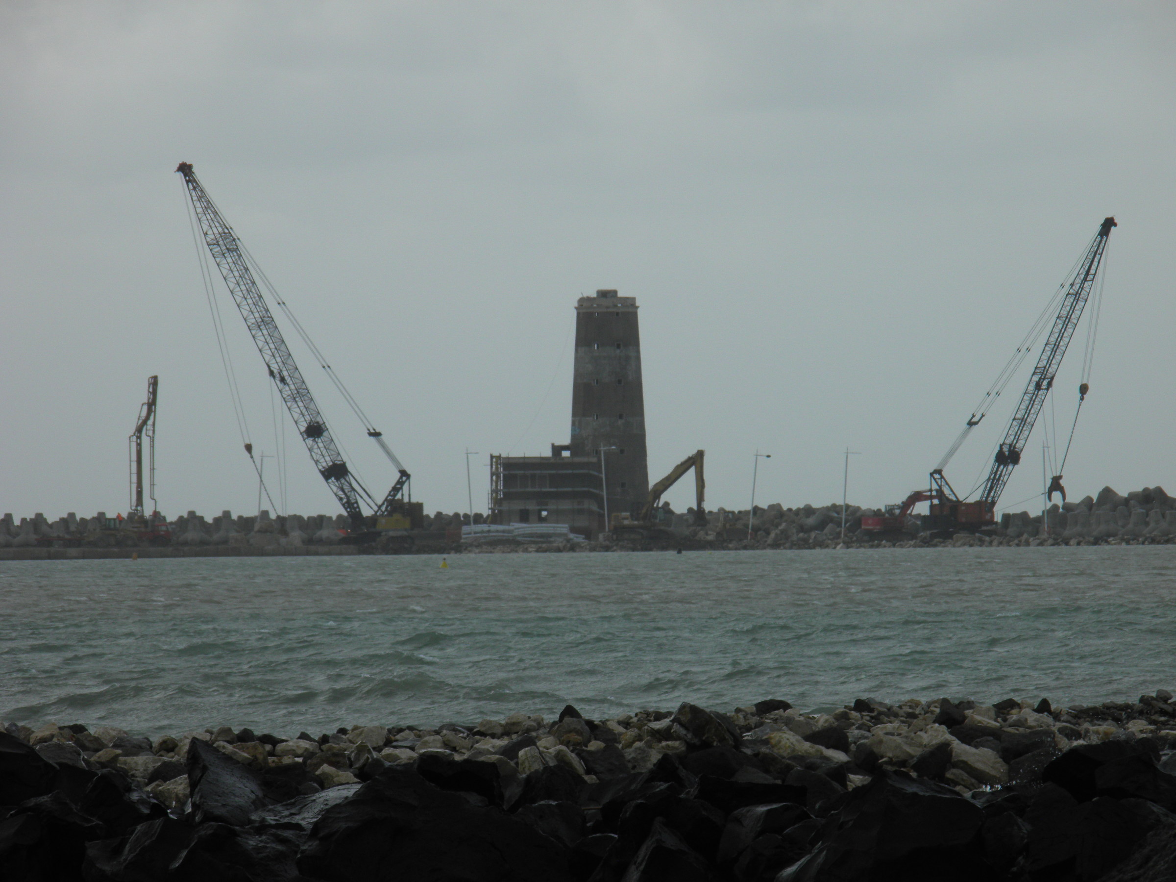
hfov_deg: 5.4
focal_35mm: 370
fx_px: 12567
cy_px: 441
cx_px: 588
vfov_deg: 4.0
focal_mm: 66.5
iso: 50
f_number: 5.6
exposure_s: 1/250
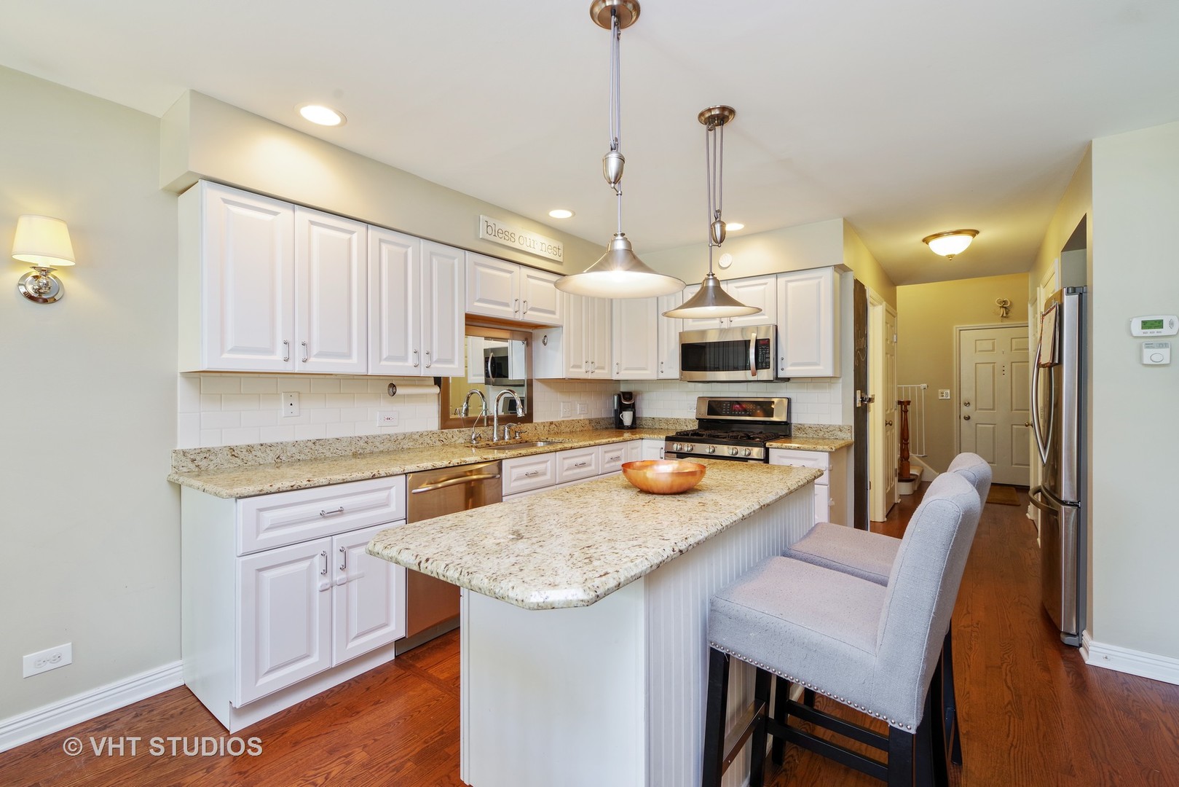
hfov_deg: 100.4
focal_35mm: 15
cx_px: 590
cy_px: 394
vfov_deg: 77.3
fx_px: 491
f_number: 9
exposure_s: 1/3.33
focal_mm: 15
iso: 200
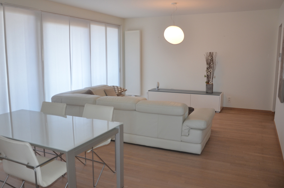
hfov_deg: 60.2
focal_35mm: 31
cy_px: 93
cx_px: 123
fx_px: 244
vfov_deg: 42.1
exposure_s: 1/80
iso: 400
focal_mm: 18
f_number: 3.5
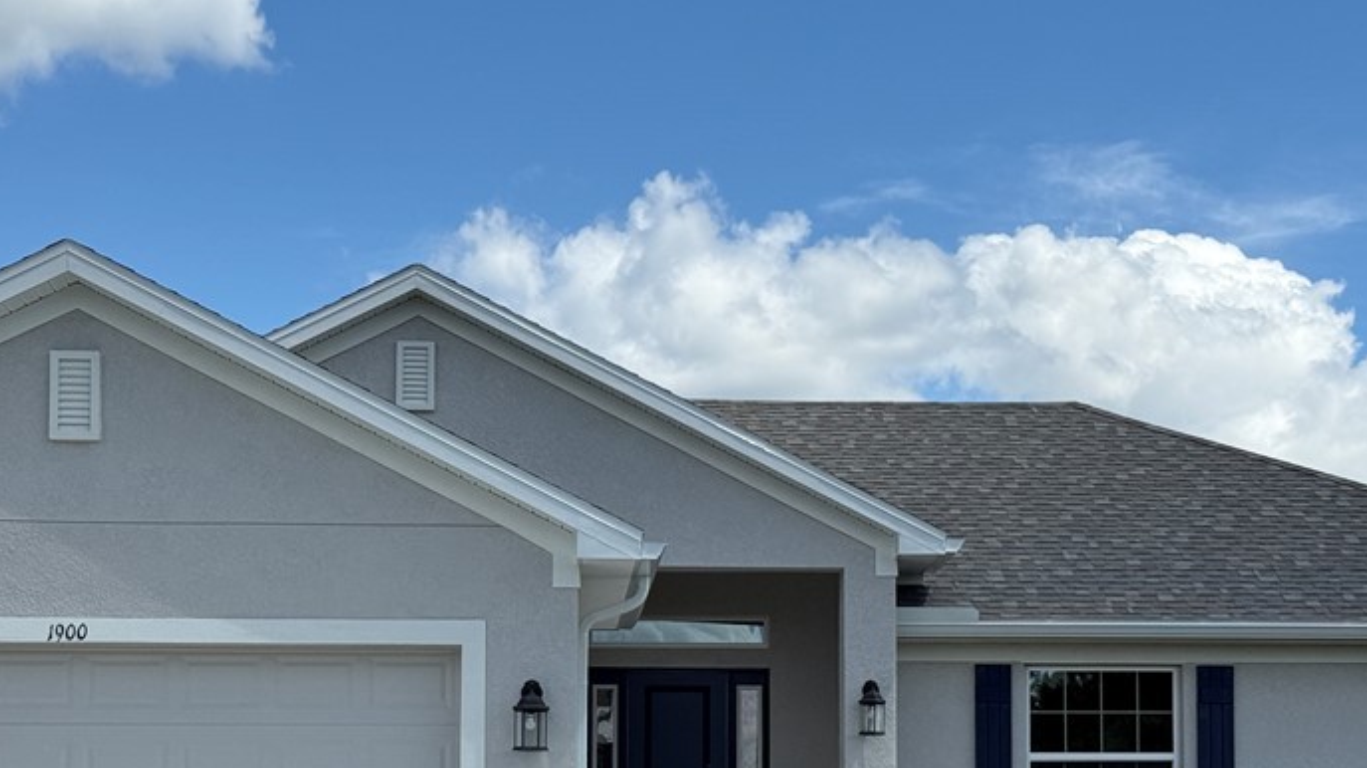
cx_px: 679
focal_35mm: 78
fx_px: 2827
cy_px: 661
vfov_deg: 15.3
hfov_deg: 27.2
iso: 80
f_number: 1.78
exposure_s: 1/7143
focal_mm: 6.76
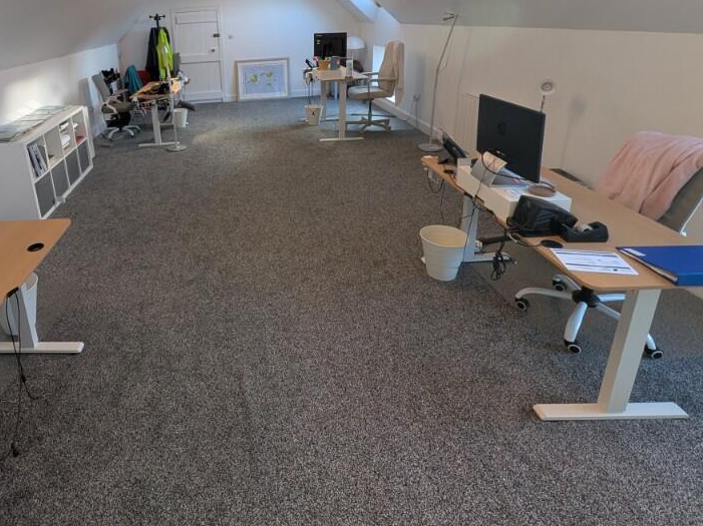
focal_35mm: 19
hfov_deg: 81.6
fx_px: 386
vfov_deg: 65.5
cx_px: 230
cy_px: 148
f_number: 2.2
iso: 170
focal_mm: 1.95
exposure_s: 1/100
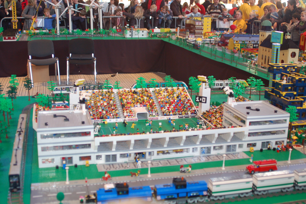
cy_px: 102
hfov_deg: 41.1
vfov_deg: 28.0
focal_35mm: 48
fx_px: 408
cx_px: 153
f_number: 3
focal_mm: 32
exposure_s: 1/80
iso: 400
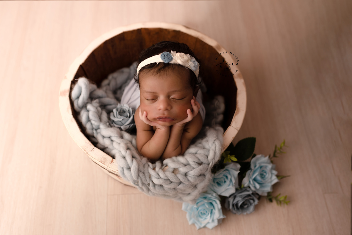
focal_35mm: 35
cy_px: 118
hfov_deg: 54.4
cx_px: 176
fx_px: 342
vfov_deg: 37.9
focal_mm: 35
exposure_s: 1/125
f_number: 2.8
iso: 160
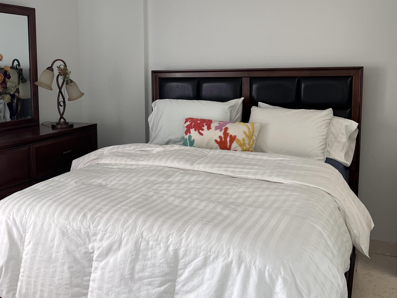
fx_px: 459
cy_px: 125
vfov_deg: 35.9
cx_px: 155
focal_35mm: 40
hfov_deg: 46.5
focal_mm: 5.7
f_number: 1.5
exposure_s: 1/60
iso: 64
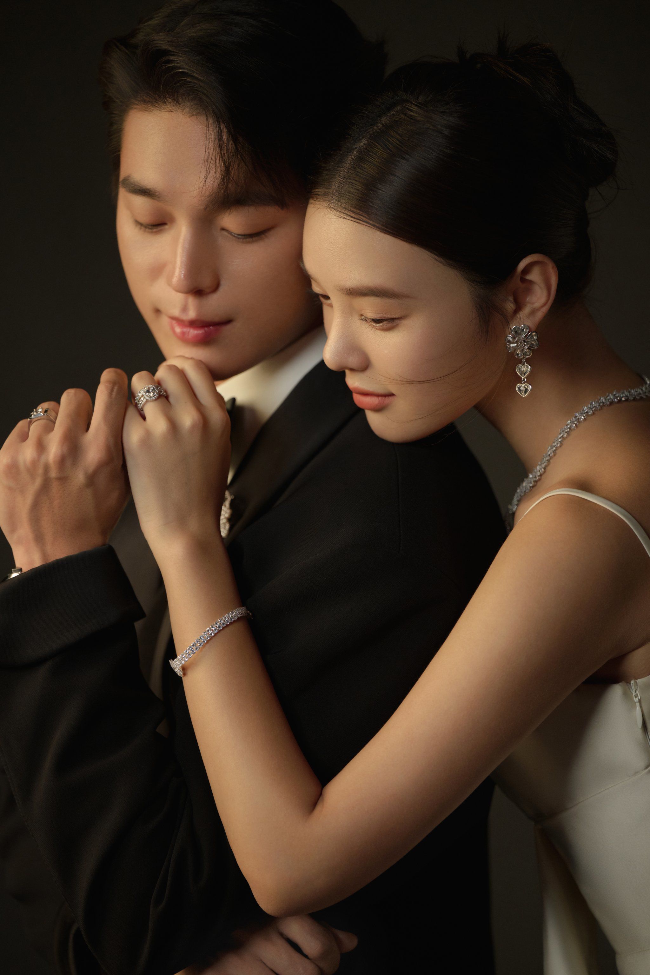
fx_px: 5416
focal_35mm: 200
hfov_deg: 6.9
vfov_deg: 10.3
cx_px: 325
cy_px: 488
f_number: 2.8
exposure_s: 1/250
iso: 1000
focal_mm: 200
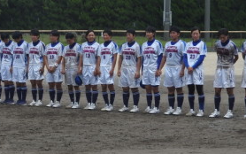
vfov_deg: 8.2
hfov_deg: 13.1
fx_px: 1073
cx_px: 82
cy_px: 58
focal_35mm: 160
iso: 100
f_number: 4.5
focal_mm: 12.5
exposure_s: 1/640
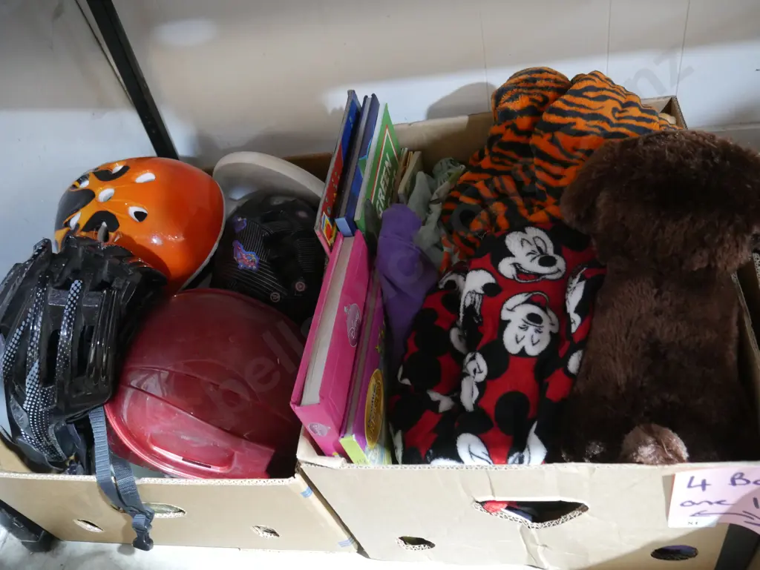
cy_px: 285
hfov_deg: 63.4
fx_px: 615
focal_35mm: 28
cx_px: 380
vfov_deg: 49.8
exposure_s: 1/30
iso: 3200
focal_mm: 14
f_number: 3.5
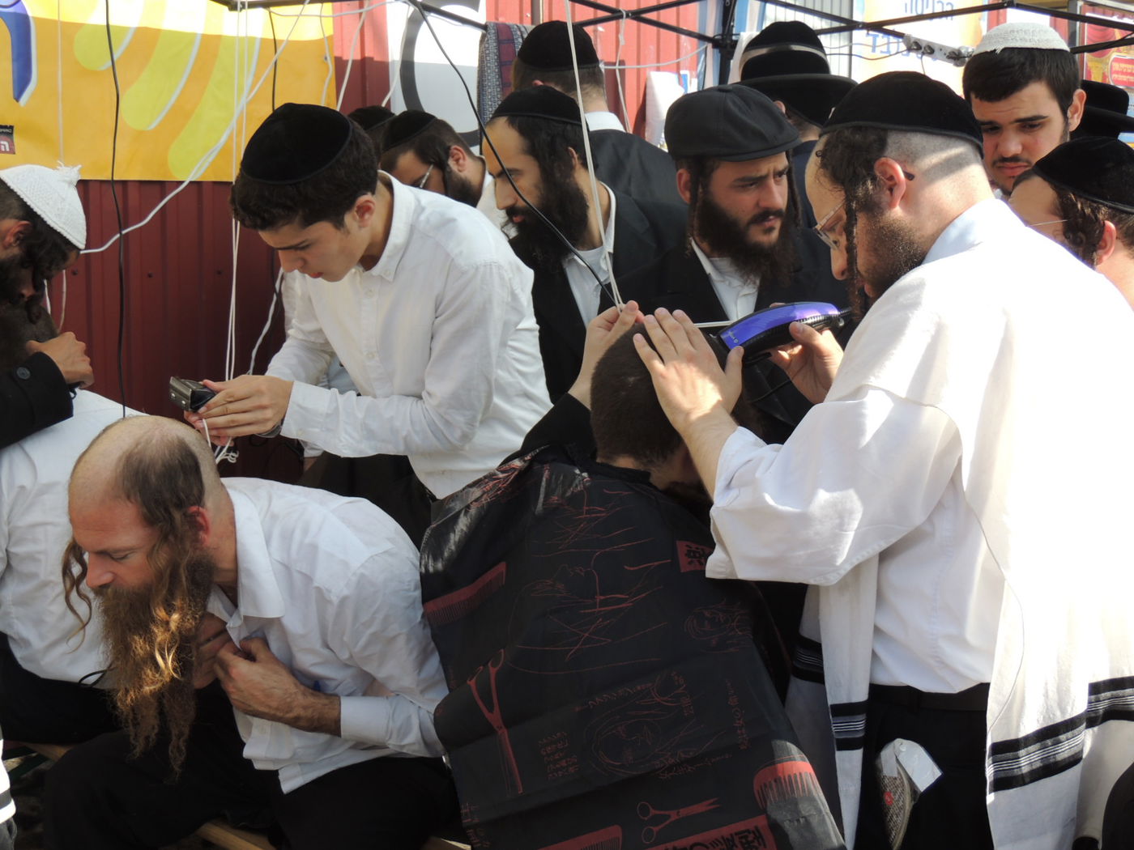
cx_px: 567
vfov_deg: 29.1
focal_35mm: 50
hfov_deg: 38.2
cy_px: 425
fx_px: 1638
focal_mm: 8.9
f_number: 3.6
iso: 100
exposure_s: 1/500
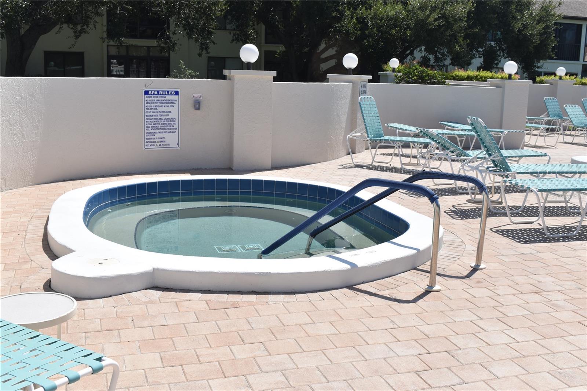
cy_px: 196
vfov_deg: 31.9
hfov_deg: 46.4
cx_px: 294
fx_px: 685
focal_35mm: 42
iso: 100
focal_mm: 28
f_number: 13
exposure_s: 1/160
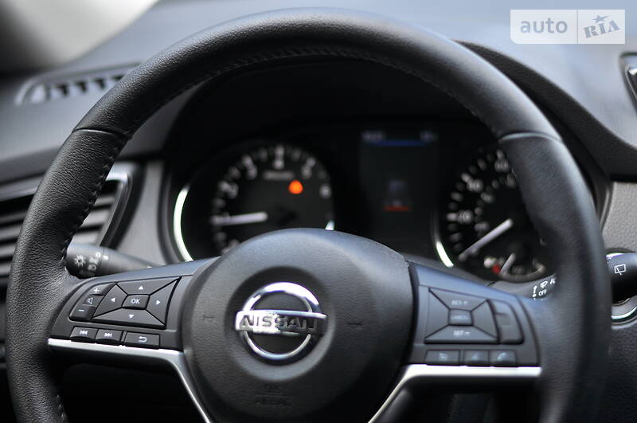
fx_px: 1325
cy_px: 212
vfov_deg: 18.1
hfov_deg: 27.0
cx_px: 318
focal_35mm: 75
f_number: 1.8
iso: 200
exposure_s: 1/500
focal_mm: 50
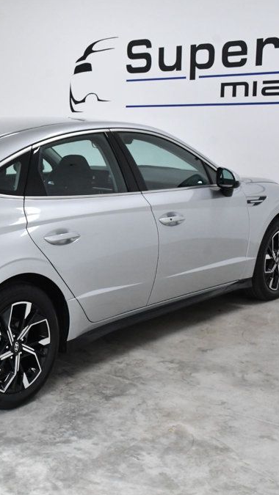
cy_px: 247
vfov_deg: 38.5
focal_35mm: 54
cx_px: -7
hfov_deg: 21.4
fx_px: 710
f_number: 10
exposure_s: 1/400
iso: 2500
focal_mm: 23
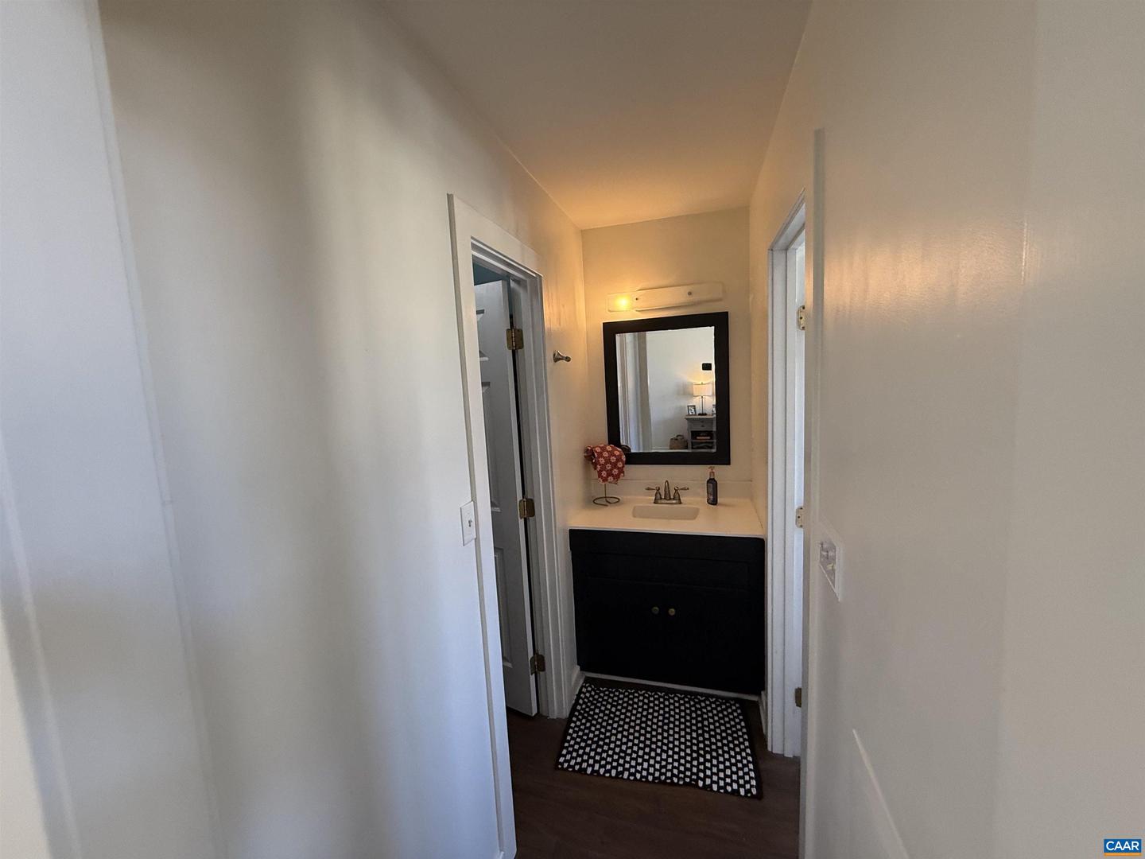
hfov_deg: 102.1
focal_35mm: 14
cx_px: 572
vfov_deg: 85.7
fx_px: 463
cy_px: 430
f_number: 2.2
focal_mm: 2.22
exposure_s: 1/120
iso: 320
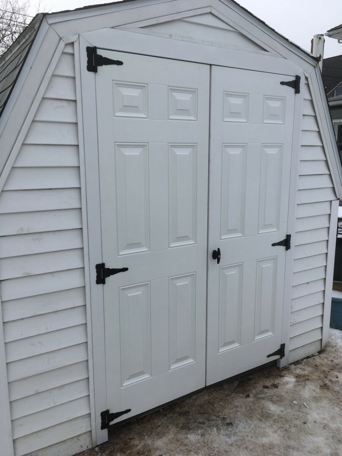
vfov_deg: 61.7
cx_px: 171
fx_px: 382
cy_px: 228
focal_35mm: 29
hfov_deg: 48.2
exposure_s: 1/986
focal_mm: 4.15
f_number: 2.2
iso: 25
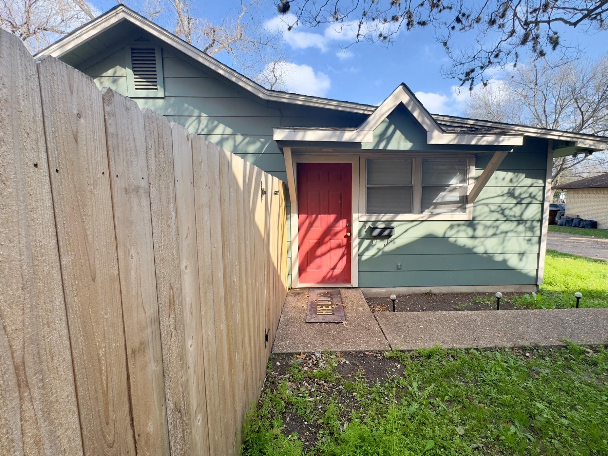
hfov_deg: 94.4
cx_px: 321
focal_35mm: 16
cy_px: 230
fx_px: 281
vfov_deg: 78.1
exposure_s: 1/438
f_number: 2.2
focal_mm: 2.22
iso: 40
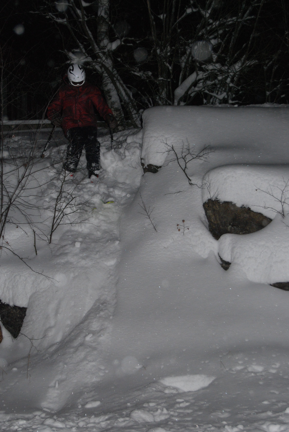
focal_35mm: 74
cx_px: 138
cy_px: 201
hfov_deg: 18.6
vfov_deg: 27.5
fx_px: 883
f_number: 5.3
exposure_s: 1/60
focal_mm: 45
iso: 640
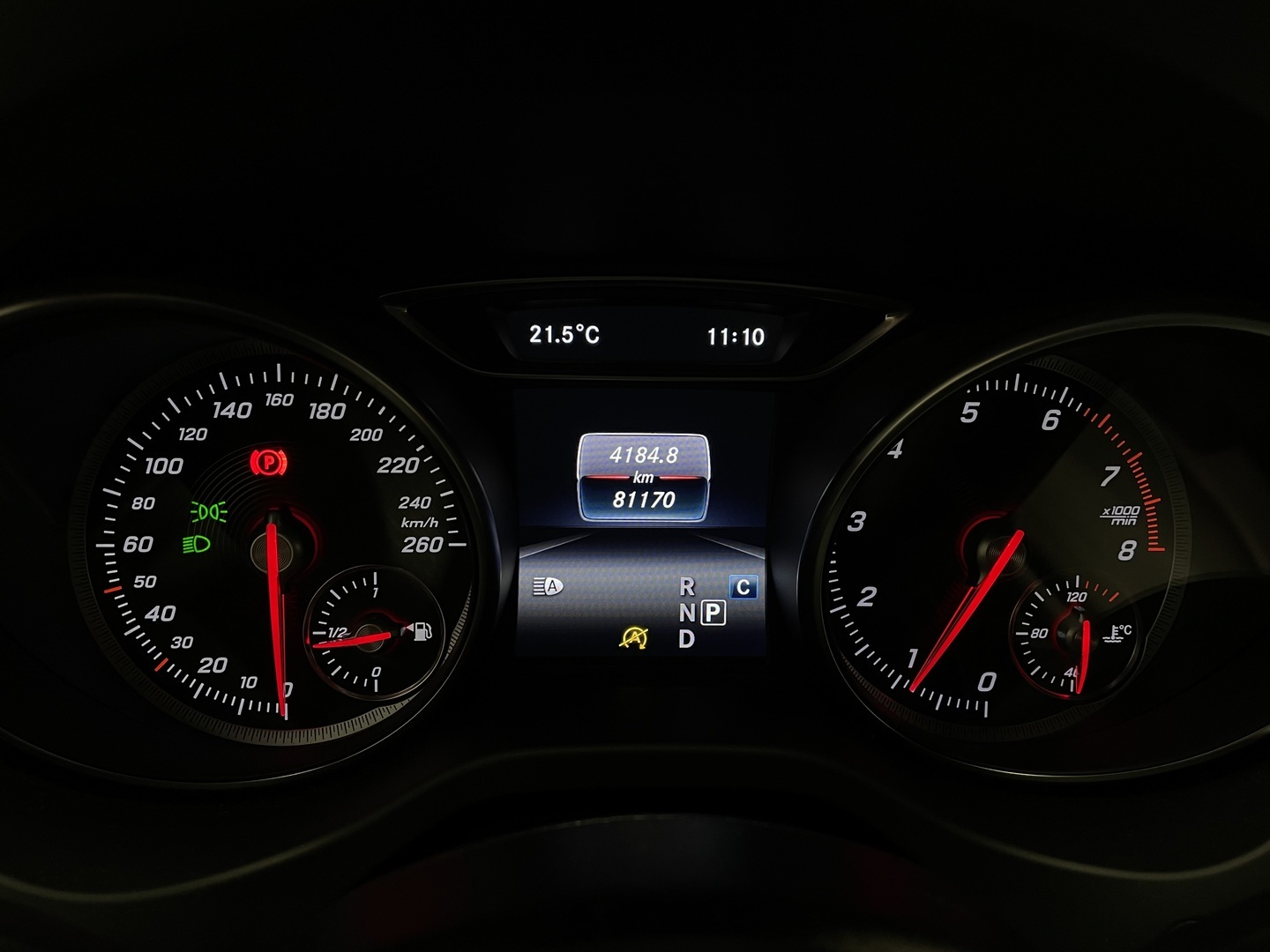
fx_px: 954
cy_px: 476
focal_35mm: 26
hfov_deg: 67.3
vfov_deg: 53.1
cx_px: 635
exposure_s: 1/50
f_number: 1.6
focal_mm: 4.2
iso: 100
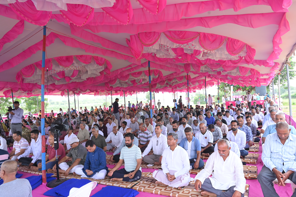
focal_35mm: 27
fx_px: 222
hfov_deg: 67.4
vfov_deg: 47.9
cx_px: 154
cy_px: 96
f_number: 8
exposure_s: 1/160
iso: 1000
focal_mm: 24
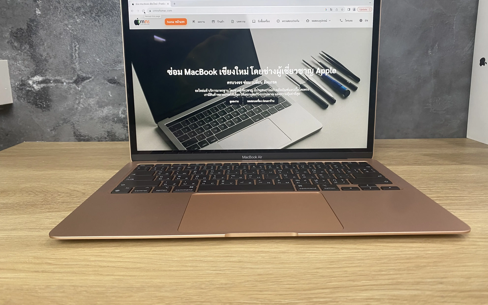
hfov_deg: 66.5
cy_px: 138
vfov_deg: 44.5
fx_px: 372
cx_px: 244
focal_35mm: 28
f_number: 1.8
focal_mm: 4.25
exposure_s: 1/50
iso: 80
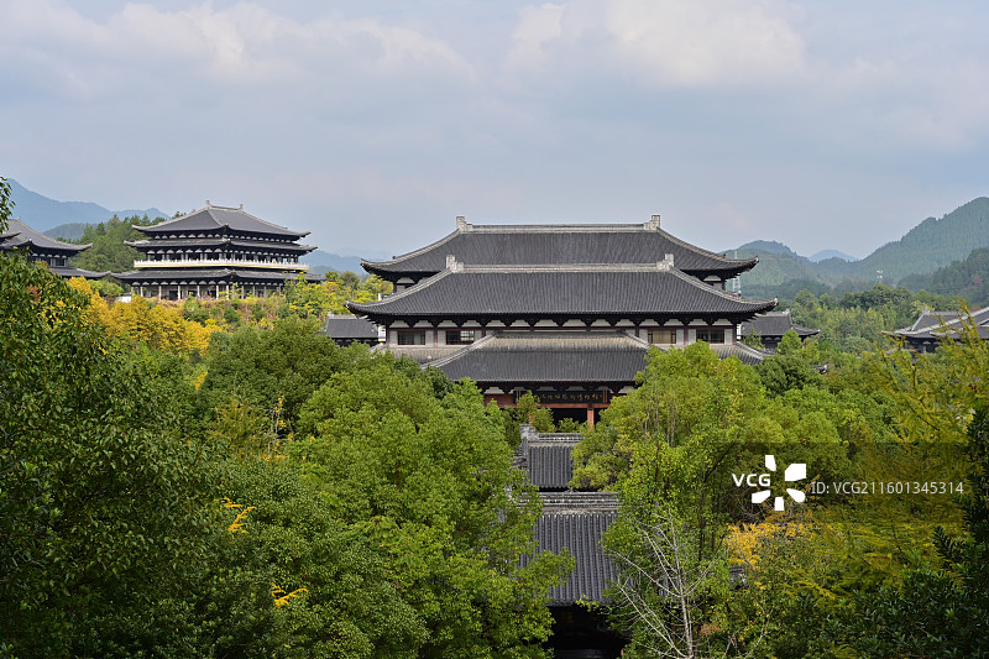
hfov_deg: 36.9
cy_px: 330
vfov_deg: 25.0
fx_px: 1483
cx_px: 494
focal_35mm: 54
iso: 125
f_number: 14
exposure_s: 1/200
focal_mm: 54
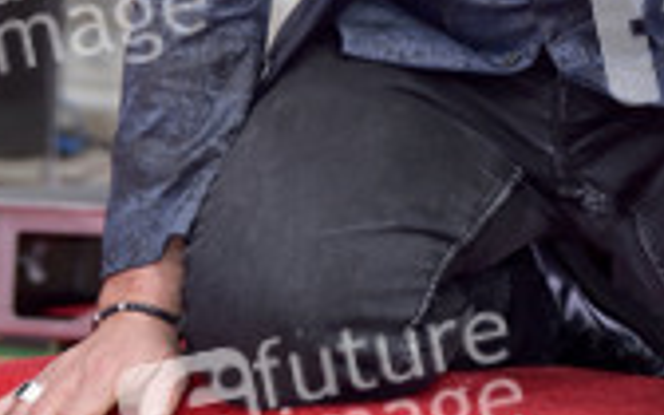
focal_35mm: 282
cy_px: -186
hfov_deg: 7.4
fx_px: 5103
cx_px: 437
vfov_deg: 4.6
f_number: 5.6
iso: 160
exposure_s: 1/250
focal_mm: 116
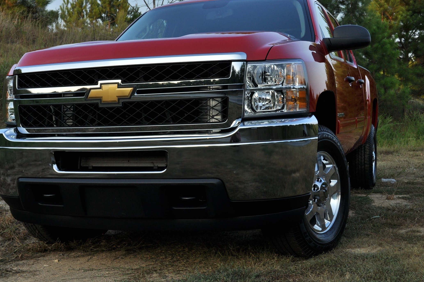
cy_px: 123
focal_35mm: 53
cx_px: 207
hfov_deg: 37.8
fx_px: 619
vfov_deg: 25.6
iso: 200
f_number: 7.1
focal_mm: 29
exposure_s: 1/200
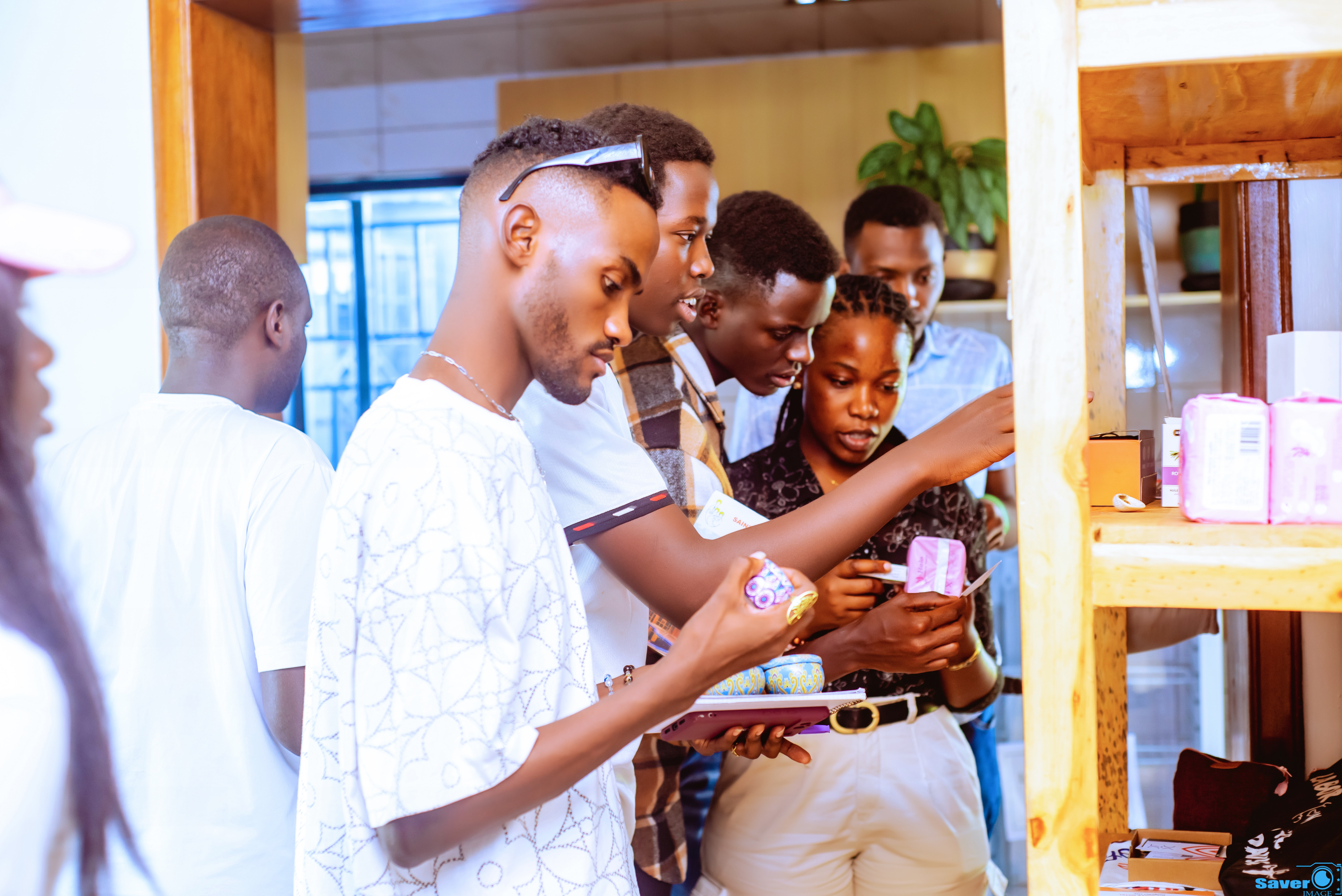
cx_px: 671
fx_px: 1865
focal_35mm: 50
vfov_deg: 27.0
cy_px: 448
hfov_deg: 39.6
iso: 500
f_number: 3.2
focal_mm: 50
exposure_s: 1/60
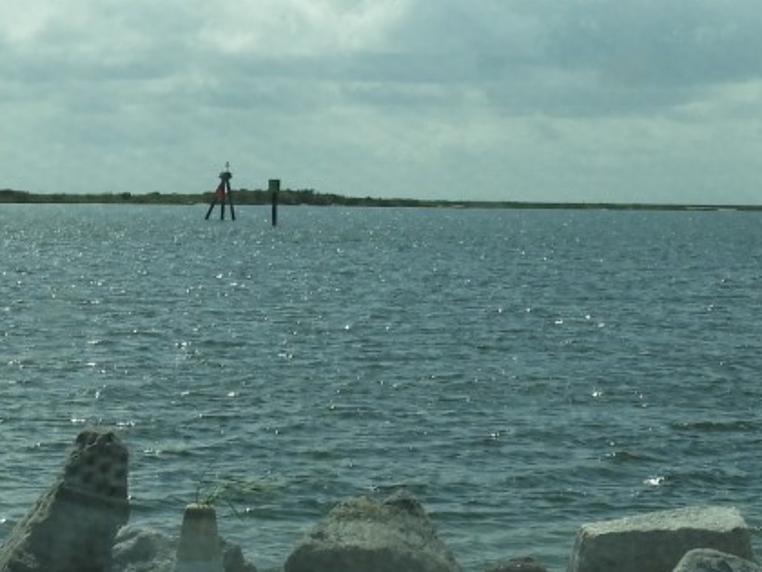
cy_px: 125
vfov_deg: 10.8
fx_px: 3016
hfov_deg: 14.4
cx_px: 443
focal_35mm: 137
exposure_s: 1/1600
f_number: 4.2
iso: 100
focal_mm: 7.2
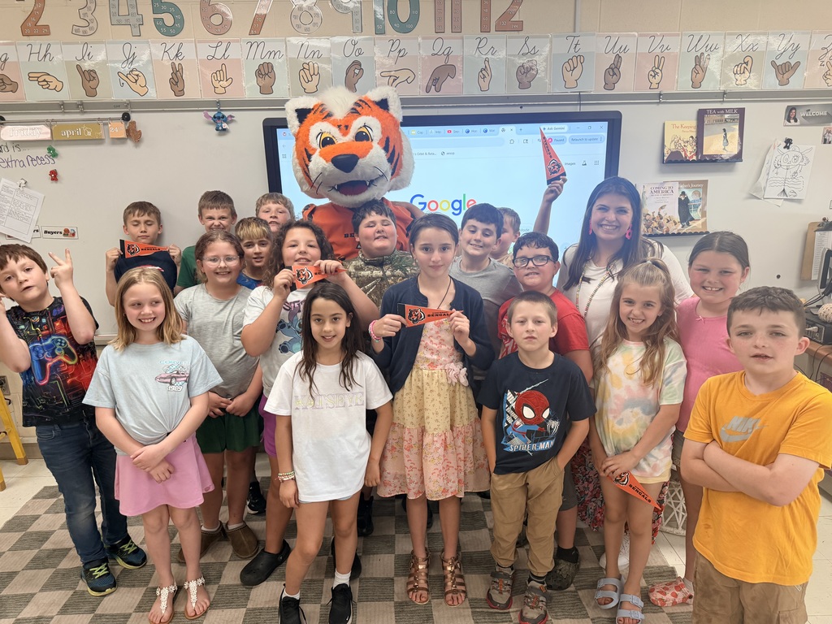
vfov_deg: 56.8
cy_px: 312
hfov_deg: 71.6
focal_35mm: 24
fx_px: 577
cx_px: 416
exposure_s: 1/120
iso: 250
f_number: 1.78
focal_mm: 6.76
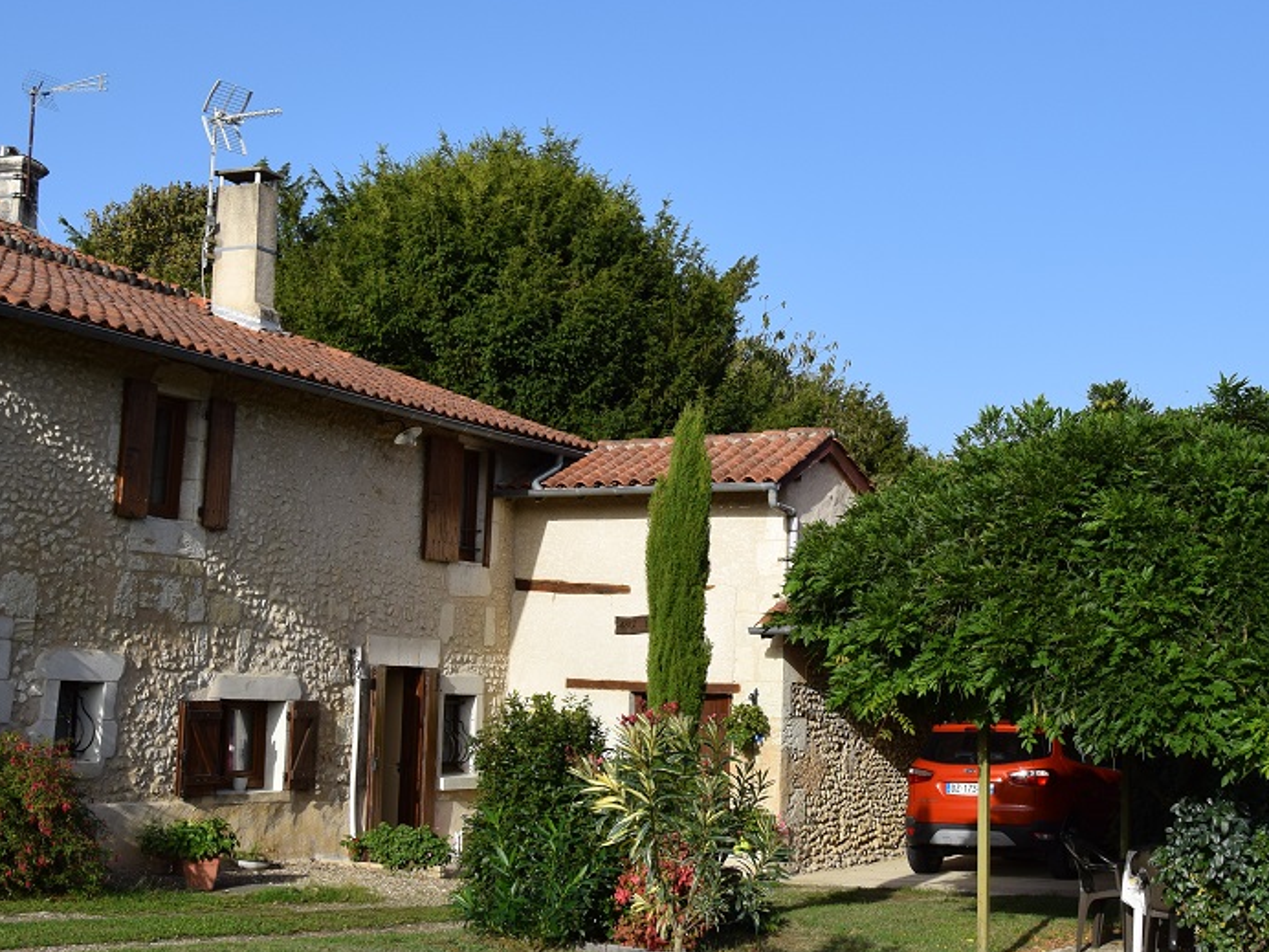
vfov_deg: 24.4
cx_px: 679
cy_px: 420
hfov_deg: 32.2
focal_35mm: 60
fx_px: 2200
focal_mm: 24
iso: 200
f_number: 10
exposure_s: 1/400
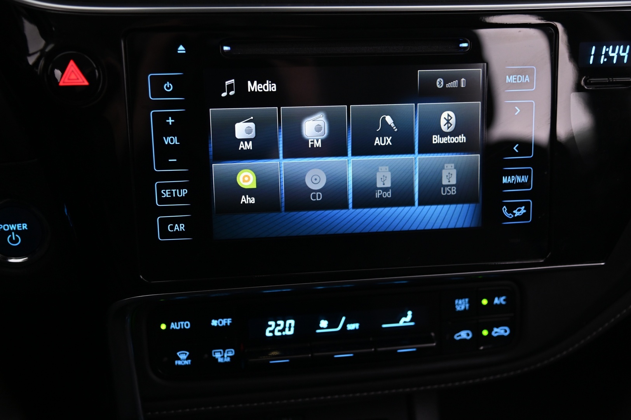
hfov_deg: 48.5
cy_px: 210
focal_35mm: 40
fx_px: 701
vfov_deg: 33.3
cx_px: 316
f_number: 4
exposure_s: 1/30
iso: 2000
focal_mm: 40
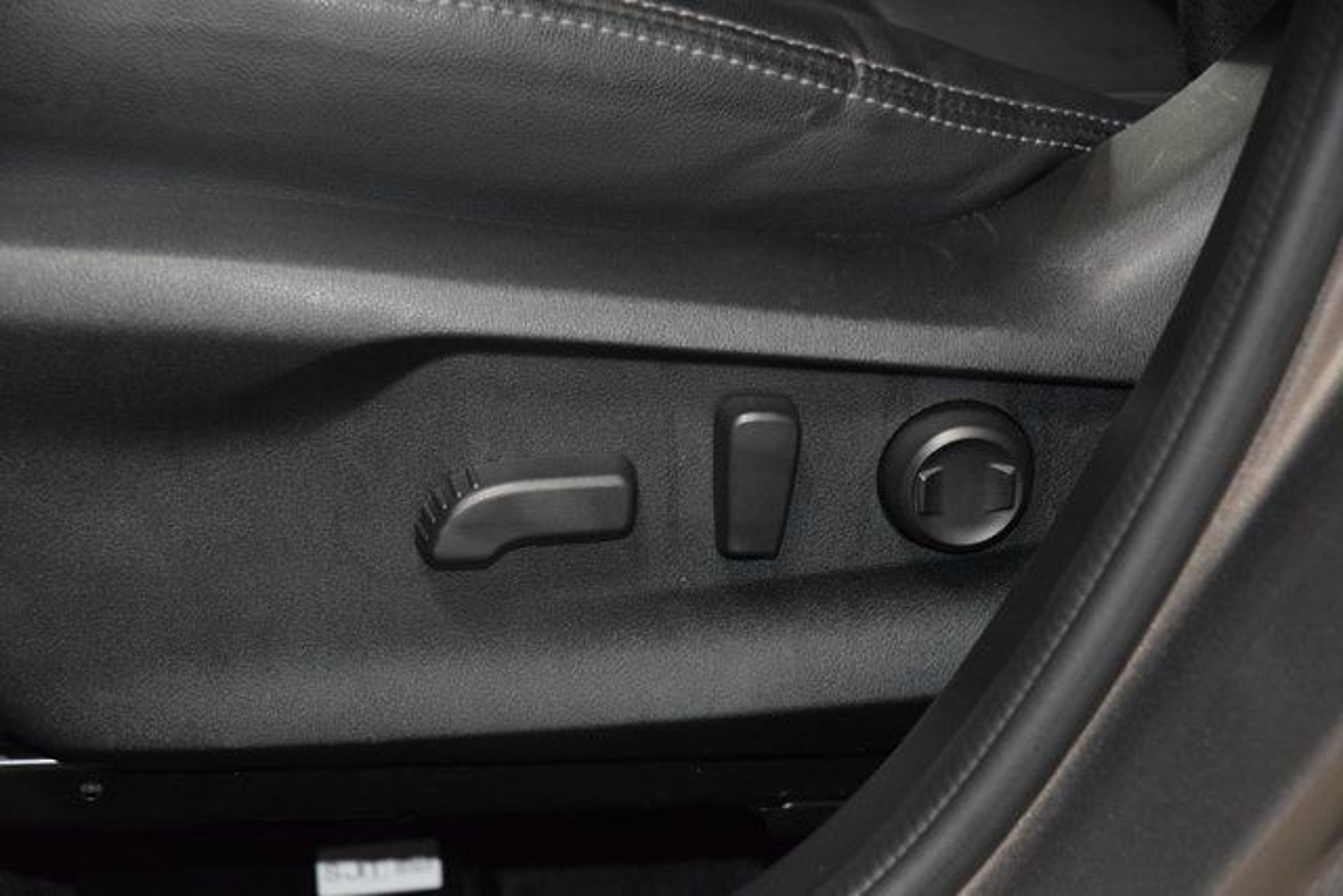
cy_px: 448
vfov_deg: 13.0
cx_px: 672
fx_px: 3918
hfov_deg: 19.5
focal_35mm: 105
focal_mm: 70
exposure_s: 1/60
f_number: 4.5
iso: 3200
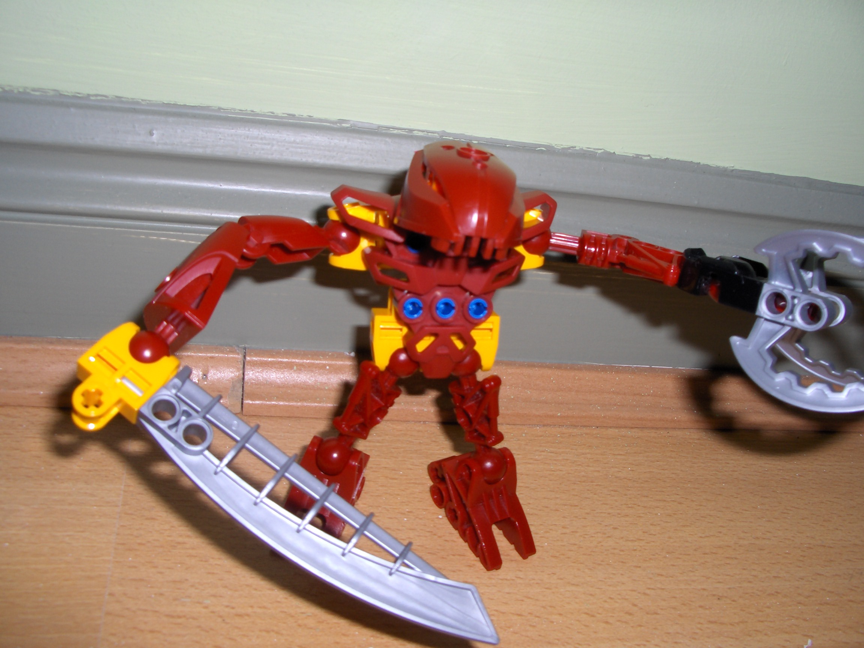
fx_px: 874
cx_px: 432
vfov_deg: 40.7
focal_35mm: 35
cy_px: 324
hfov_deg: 52.6
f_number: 4.3
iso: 100
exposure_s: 1/60
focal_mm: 5.8
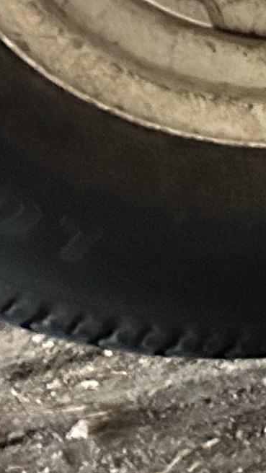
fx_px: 2182
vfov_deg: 11.5
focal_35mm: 174
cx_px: 1355
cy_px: -353
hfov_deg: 5.3
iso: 640
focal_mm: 5.7
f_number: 1.5
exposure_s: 1/36
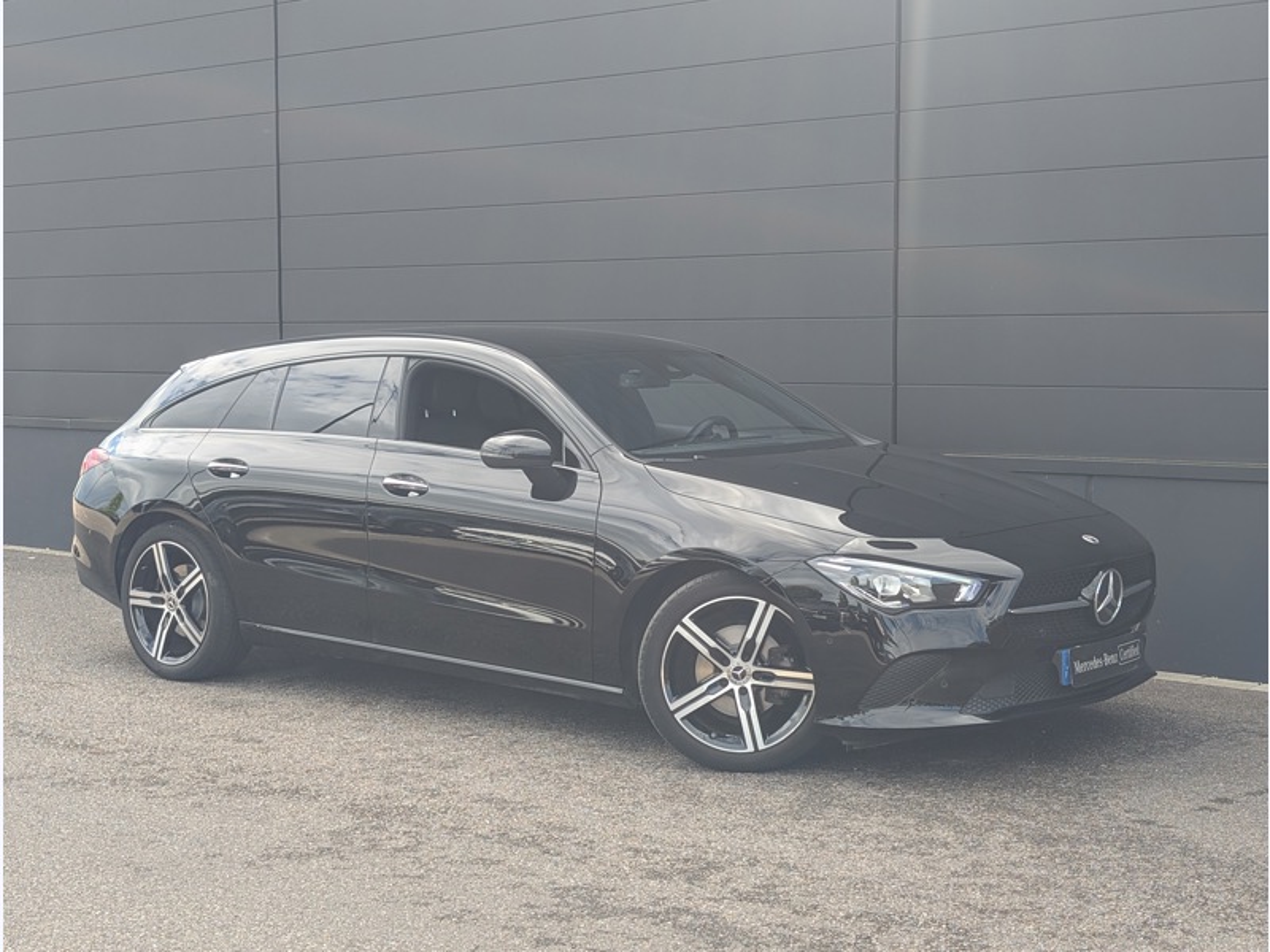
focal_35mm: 49
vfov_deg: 29.7
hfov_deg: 38.9
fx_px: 1798
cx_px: 635
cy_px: 476
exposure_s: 1/181
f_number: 1.68
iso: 19
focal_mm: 6.9
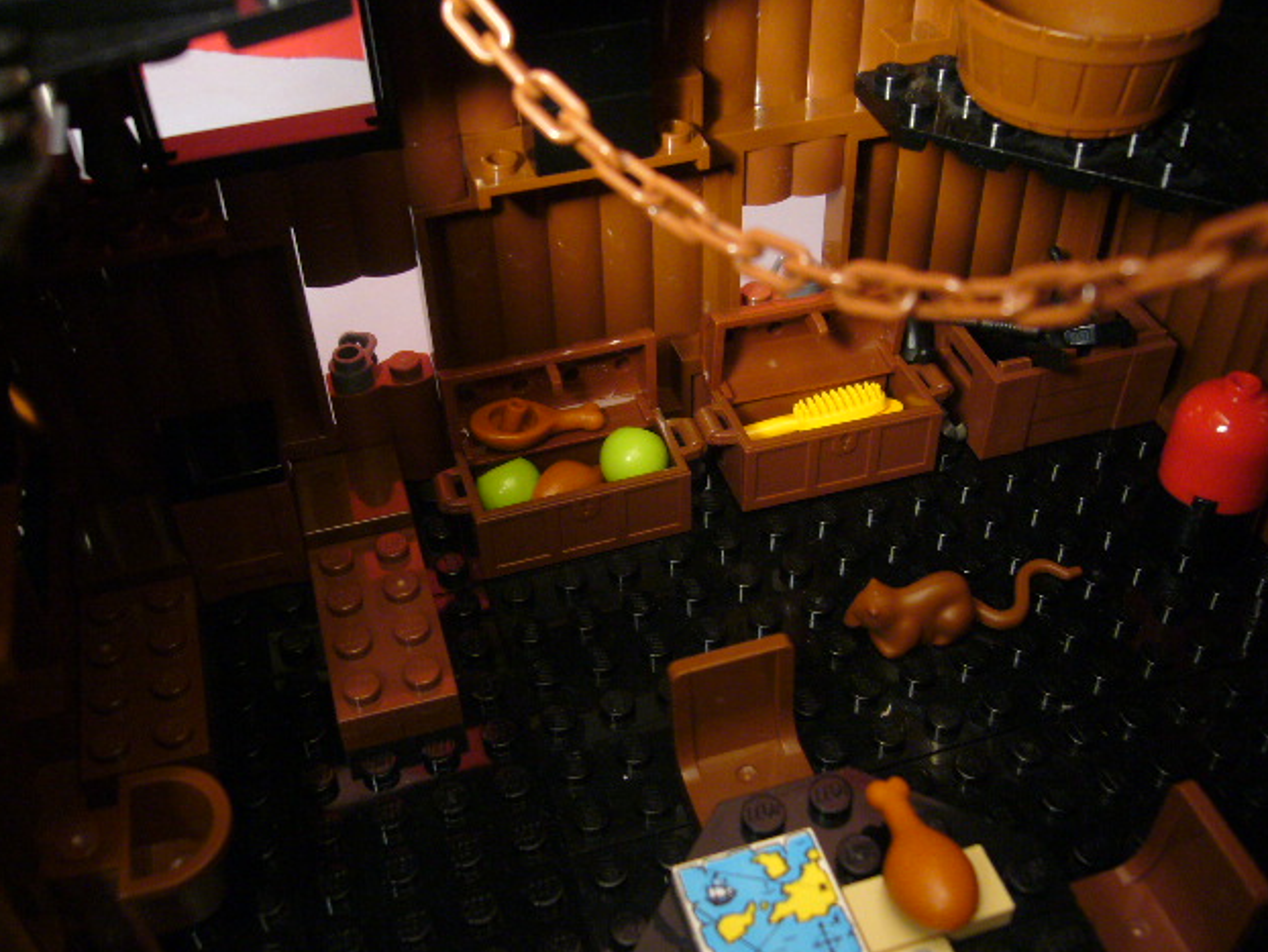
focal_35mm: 36
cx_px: 642
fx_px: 1319
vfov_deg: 39.7
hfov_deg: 51.3
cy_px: 479
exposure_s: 1/8
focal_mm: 5.8
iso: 200
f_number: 2.8
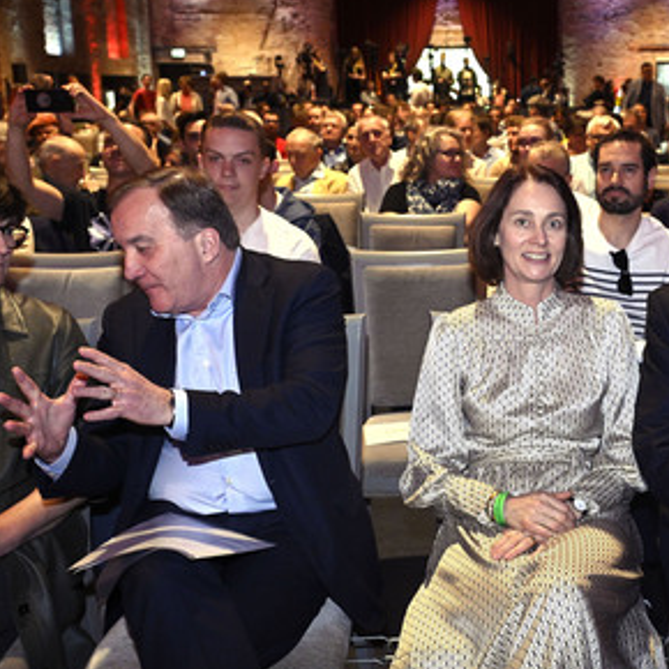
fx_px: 896
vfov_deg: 40.9
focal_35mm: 41
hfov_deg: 39.8
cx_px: 499
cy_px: 330
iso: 4000
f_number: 5
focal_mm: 31
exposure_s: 1/160
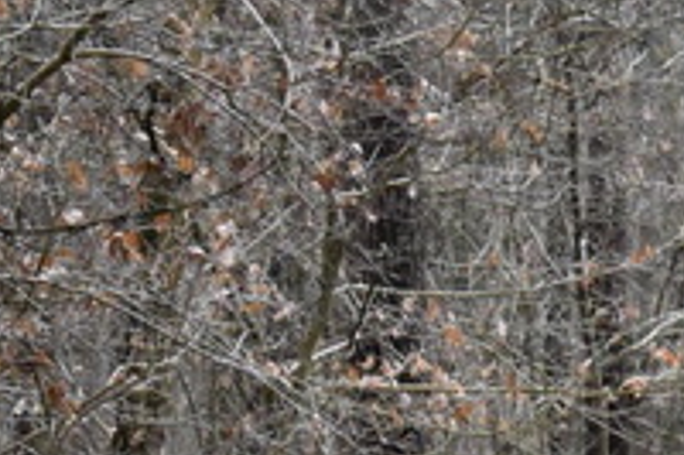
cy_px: 647
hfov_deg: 8.0
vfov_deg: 5.4
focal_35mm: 250
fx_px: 4746
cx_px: 1094
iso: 4000
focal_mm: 42
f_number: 6.3
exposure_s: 1/1600
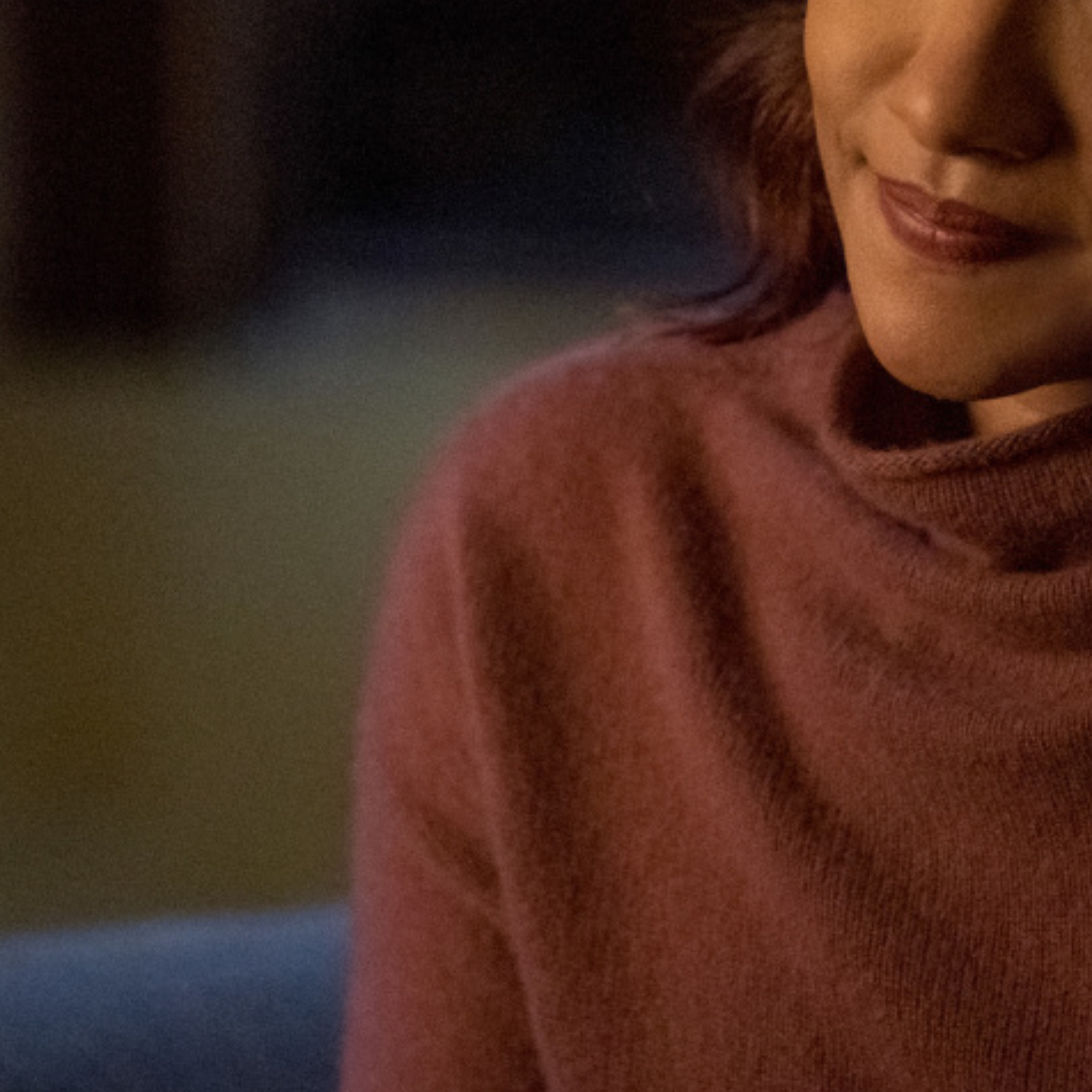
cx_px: 757
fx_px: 14062
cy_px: 243
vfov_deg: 4.4
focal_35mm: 394
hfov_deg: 4.4
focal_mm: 184
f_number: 2.8
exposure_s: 1/160
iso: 12800
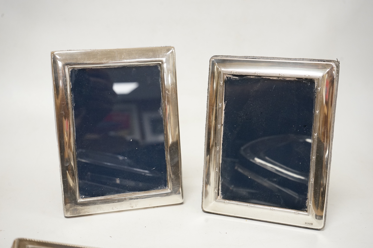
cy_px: 124
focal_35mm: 41
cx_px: 186
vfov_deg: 32.6
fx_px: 424
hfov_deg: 47.4
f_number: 7.1
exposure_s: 1/125
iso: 2500
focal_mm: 41
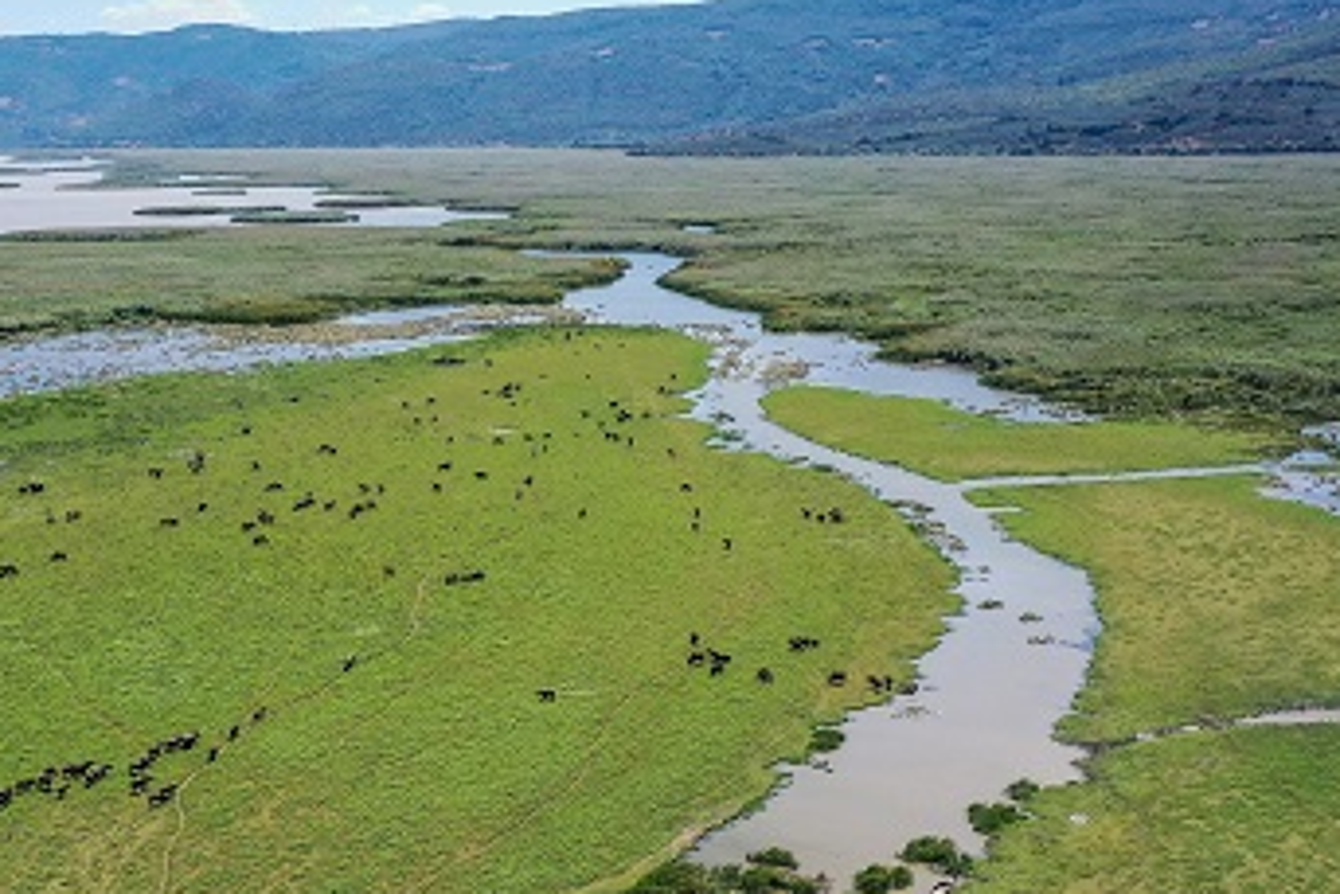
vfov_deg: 26.8
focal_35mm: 49
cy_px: 757
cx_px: 461
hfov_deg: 39.9
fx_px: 1825
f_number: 3.5
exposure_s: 1/3200
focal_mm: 10.26
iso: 400
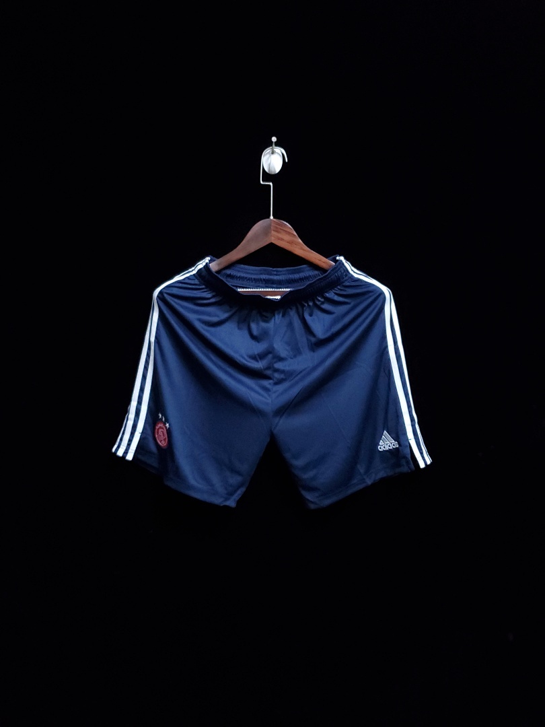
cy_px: 364
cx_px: 272
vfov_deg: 67.3
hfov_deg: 53.1
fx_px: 546
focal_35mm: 26
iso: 500
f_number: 1.5
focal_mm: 4.3
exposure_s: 1/30
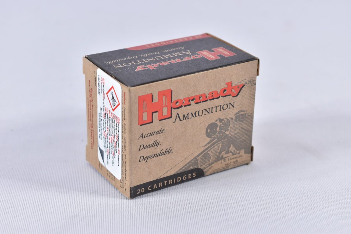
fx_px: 804
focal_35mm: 82
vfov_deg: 16.6
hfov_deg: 24.6
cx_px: 176
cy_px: 117
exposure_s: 1/50
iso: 640
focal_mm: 55
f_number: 5.6
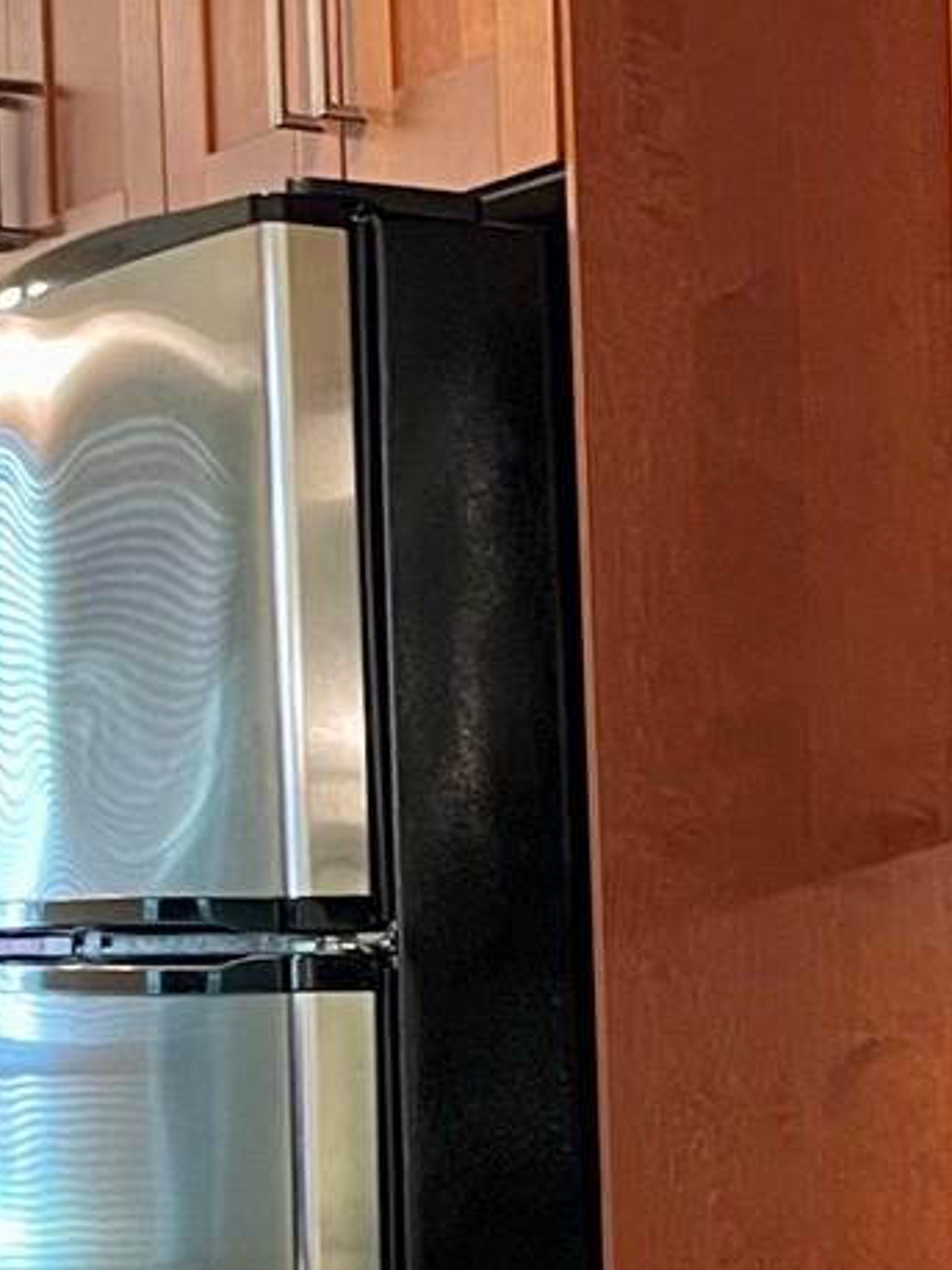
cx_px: 1485
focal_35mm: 116
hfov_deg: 12.1
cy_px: 1280
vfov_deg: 16.6
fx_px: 4256
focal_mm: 4.2
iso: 320
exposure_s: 1/60
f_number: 1.6
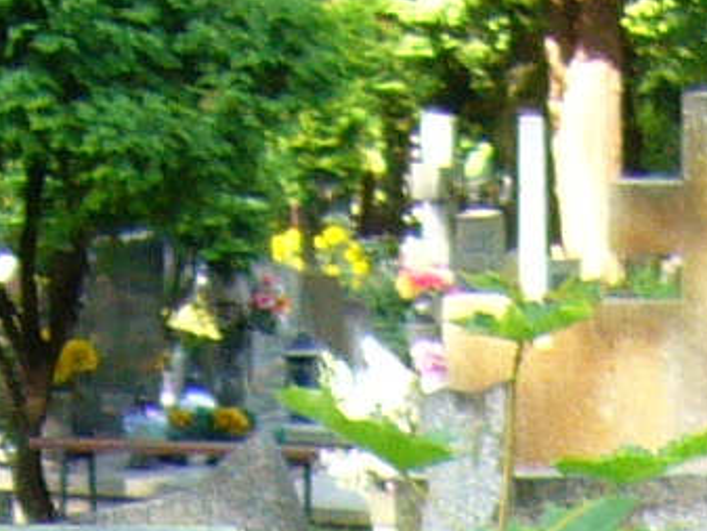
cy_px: 1792
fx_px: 5435
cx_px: 768
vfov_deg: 5.2
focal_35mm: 266
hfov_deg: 7.4
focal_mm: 5.8
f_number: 2.8
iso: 100
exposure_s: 1/60
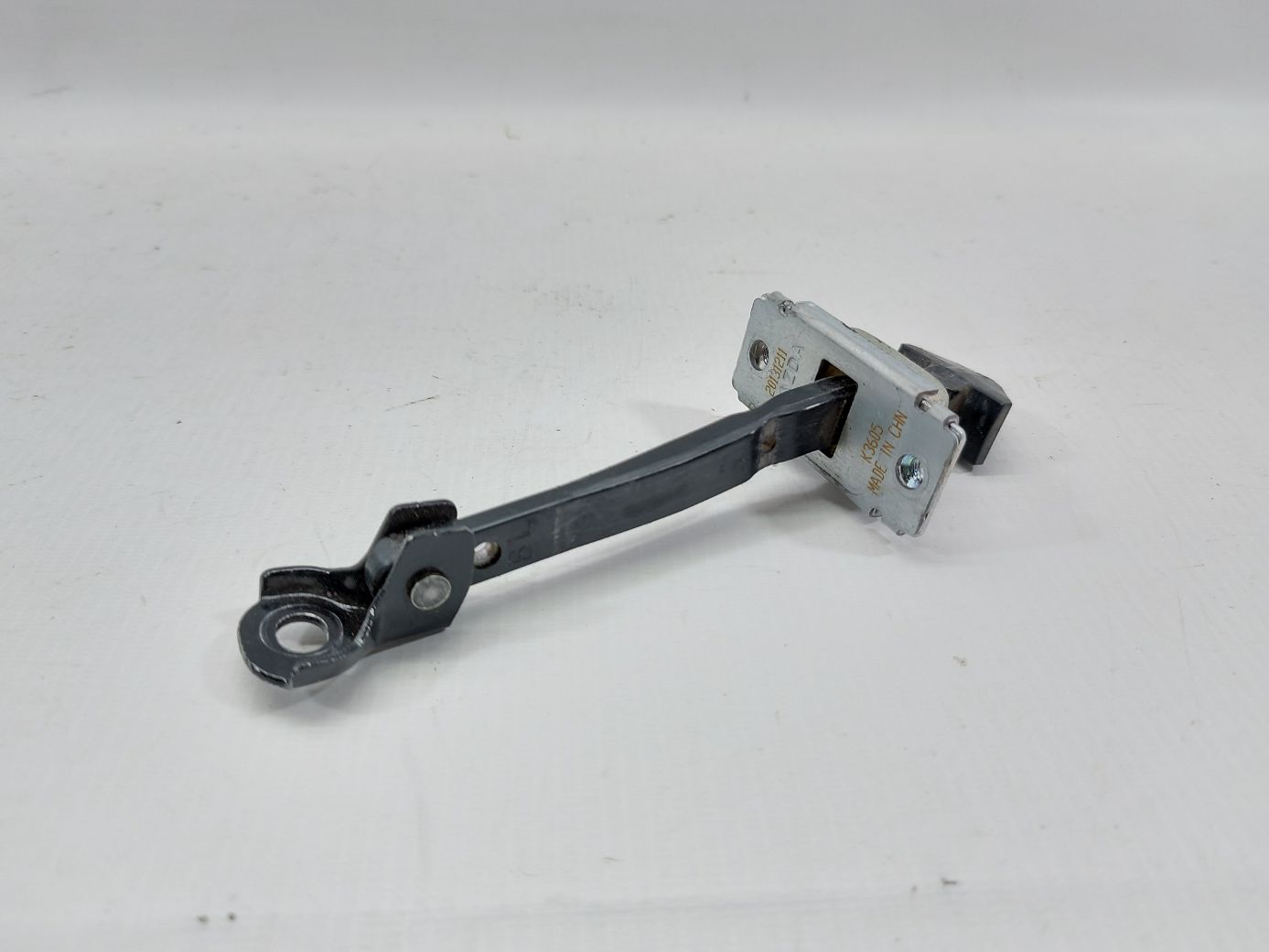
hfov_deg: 71.6
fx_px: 880
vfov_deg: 56.8
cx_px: 634
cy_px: 476
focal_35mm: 24
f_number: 1.8
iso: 80
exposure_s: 1/50
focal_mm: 5.23
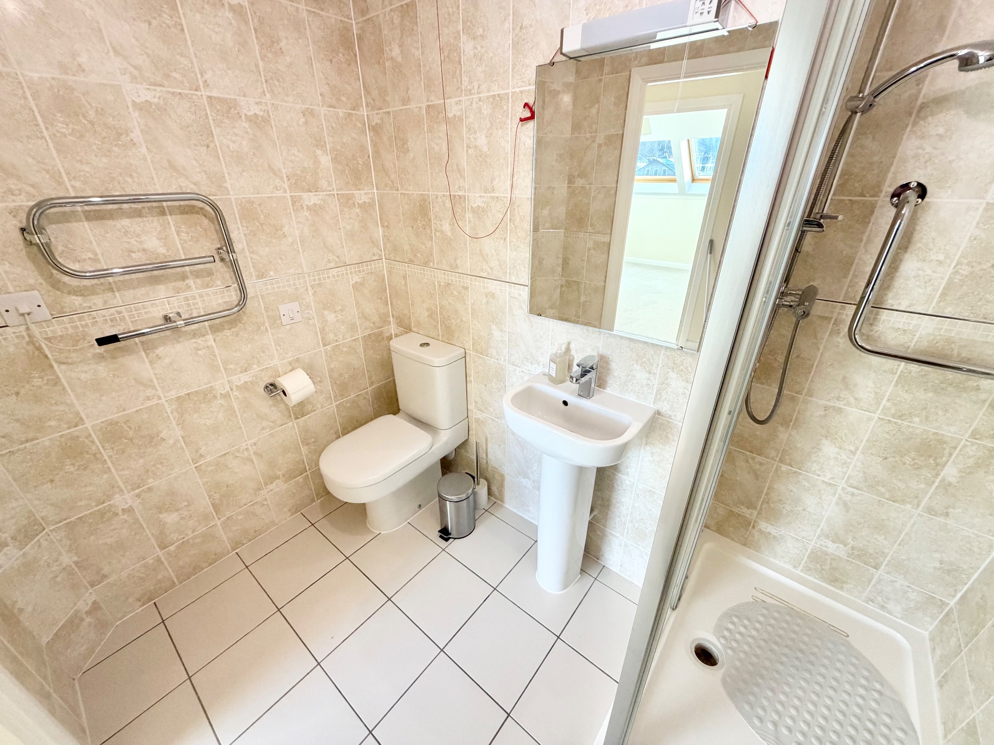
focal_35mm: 14
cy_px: 372
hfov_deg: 102.1
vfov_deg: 85.7
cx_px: 497
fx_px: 402
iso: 250
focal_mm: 2.22
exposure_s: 1/121
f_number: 2.2
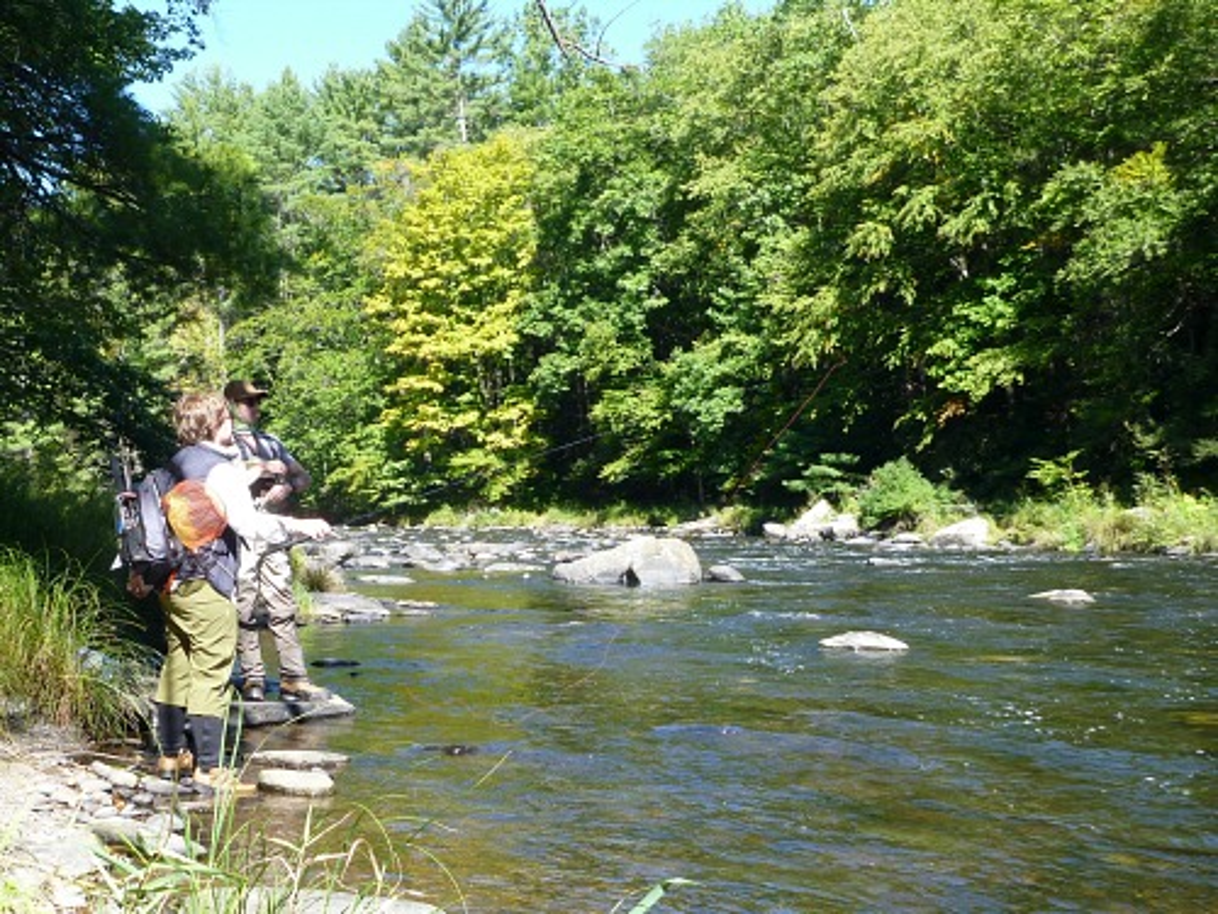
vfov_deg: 49.7
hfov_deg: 63.4
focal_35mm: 28
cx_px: 609
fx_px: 985
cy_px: 457
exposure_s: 1/160
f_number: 3.3
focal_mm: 4.9
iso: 80
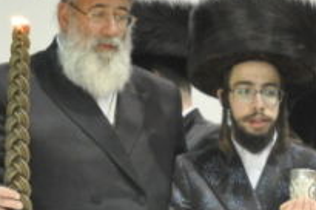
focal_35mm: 338
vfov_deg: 4.1
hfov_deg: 6.1
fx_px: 2958
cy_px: 108
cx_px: 441
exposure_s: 1/25
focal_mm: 45
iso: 1600
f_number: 5.6
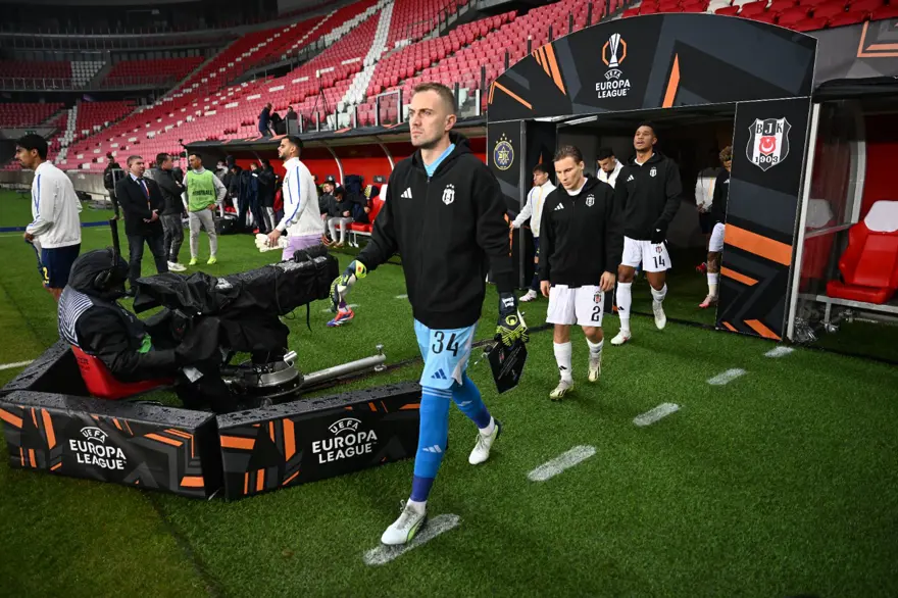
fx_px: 598
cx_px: 449
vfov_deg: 53.1
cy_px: 299
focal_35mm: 24
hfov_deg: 73.8
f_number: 2.8
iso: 1600
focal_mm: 24
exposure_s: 1/640
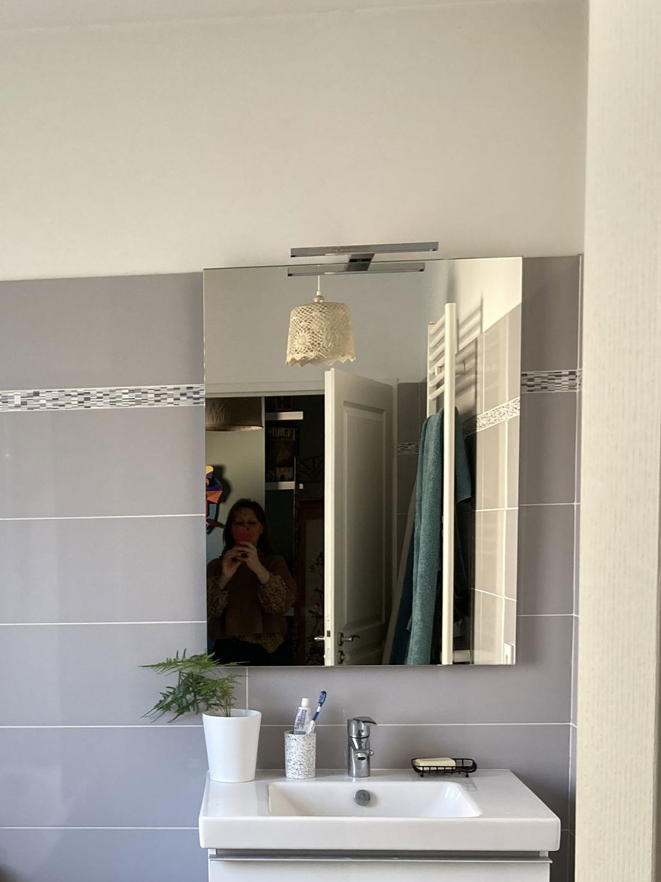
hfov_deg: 27.8
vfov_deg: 36.5
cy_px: 674
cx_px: 102
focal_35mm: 51
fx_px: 1299
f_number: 1.8
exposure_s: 1/60
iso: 100
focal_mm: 3.99
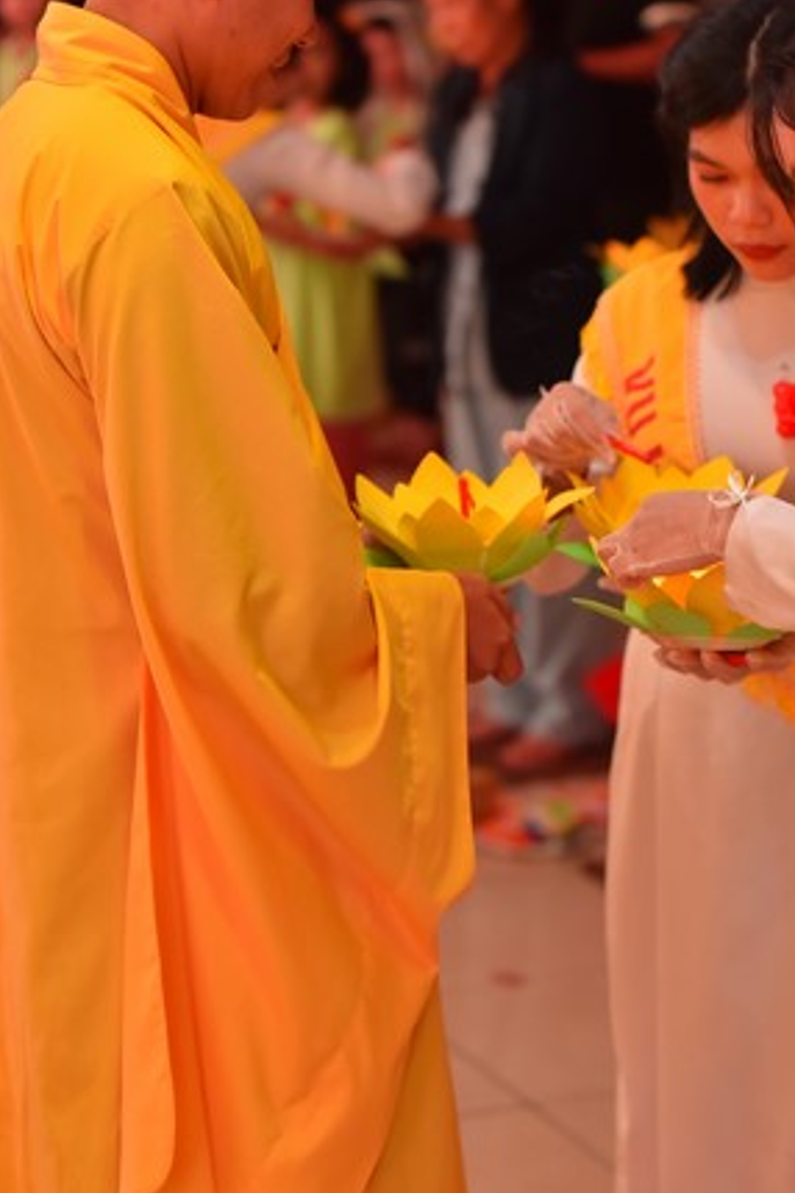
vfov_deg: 19.3
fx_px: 3511
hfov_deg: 12.9
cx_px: 574
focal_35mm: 106
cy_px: 526
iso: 1000
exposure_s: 1/80
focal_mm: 70
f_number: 2.8
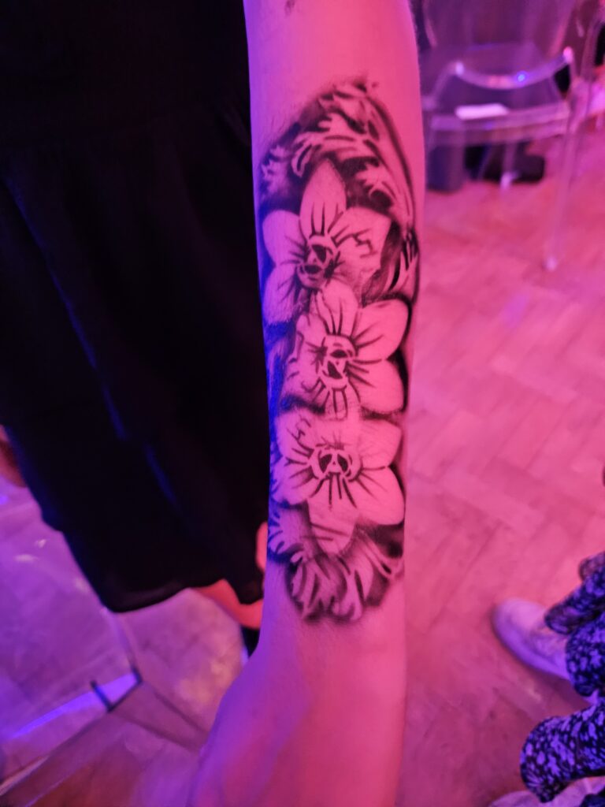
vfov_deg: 73.9
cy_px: 404
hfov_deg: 58.9
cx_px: 302
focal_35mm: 23
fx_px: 536
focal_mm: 5.4
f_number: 1.8
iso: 1600
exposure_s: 1/25
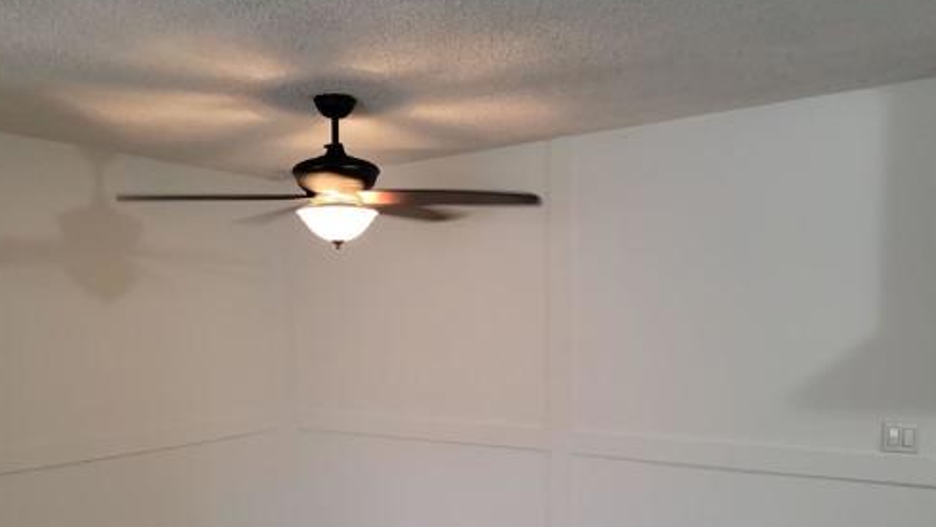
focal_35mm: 34
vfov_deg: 33.9
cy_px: 400
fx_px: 844
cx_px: 430
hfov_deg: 57.9
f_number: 1.8
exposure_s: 1/39.1
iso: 821
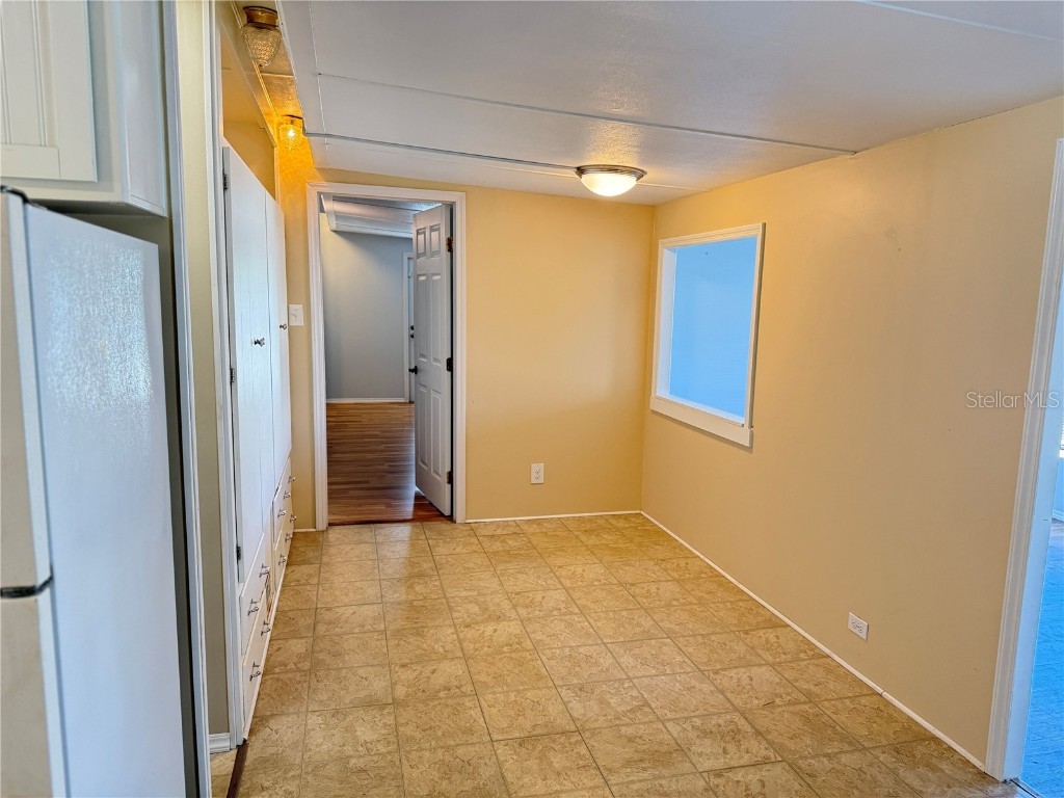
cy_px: 399
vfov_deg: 56.8
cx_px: 532
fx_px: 738
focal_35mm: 24
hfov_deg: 71.6
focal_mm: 6.76
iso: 320
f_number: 1.78
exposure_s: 1/120
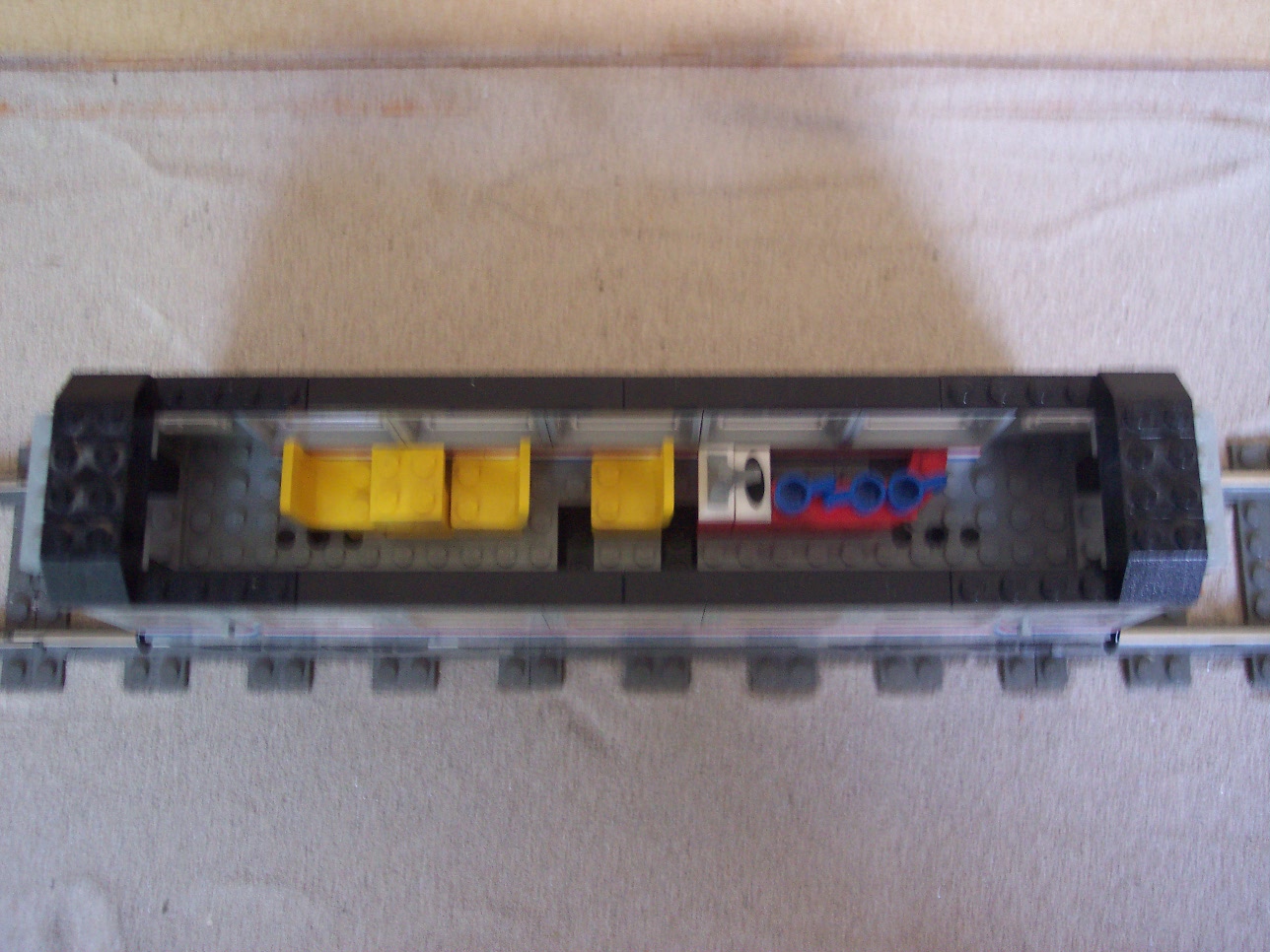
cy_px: 476
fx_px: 1394
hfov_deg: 49.0
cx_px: 635
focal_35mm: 38
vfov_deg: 37.7
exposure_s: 1/15
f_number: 2.8
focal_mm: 8
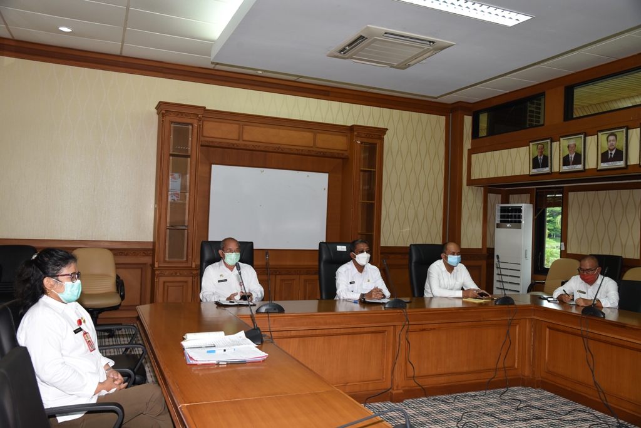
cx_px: 320
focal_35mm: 30
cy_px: 214
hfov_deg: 61.9
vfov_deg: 43.7
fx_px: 534
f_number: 7.1
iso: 800
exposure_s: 1/60
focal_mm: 30
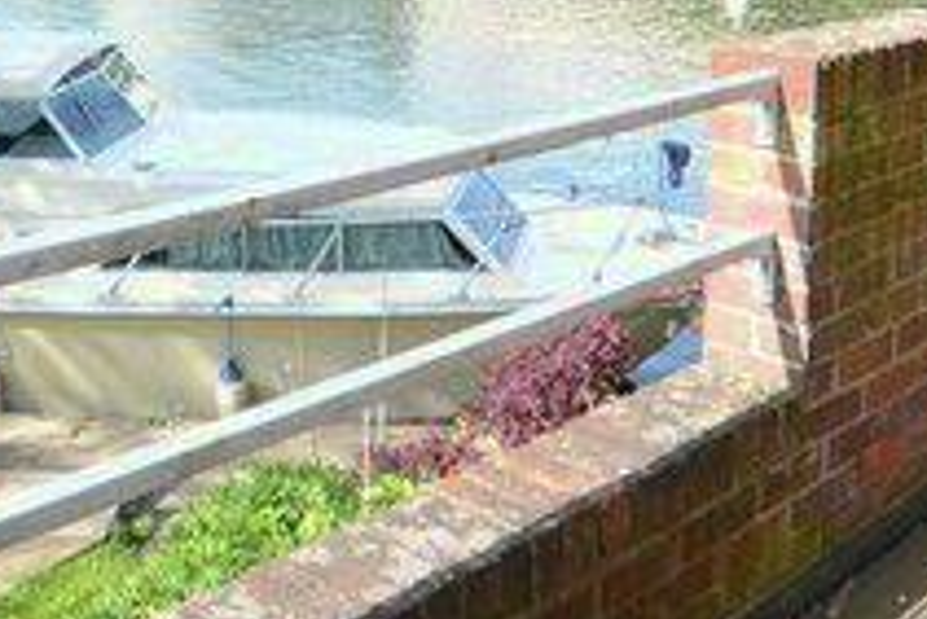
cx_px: 422
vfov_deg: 23.0
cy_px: -103
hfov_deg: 36.4
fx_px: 1408
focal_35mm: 55
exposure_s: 1/125
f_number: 5.6
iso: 100
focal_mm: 11
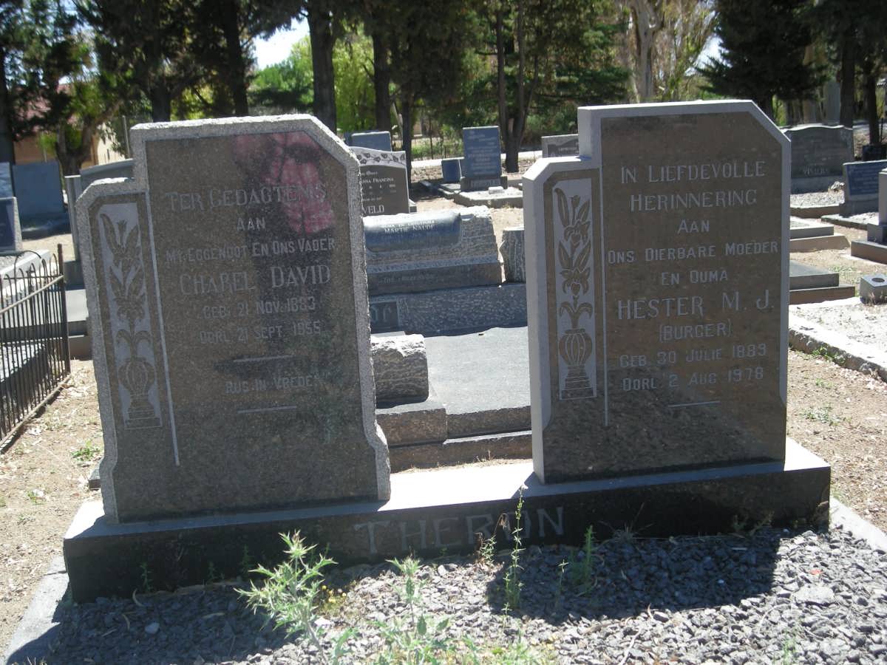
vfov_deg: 32.9
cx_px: 444
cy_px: 332
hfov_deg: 42.9
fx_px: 1127
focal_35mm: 44
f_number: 3.1
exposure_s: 1/263
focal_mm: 7.1
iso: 50
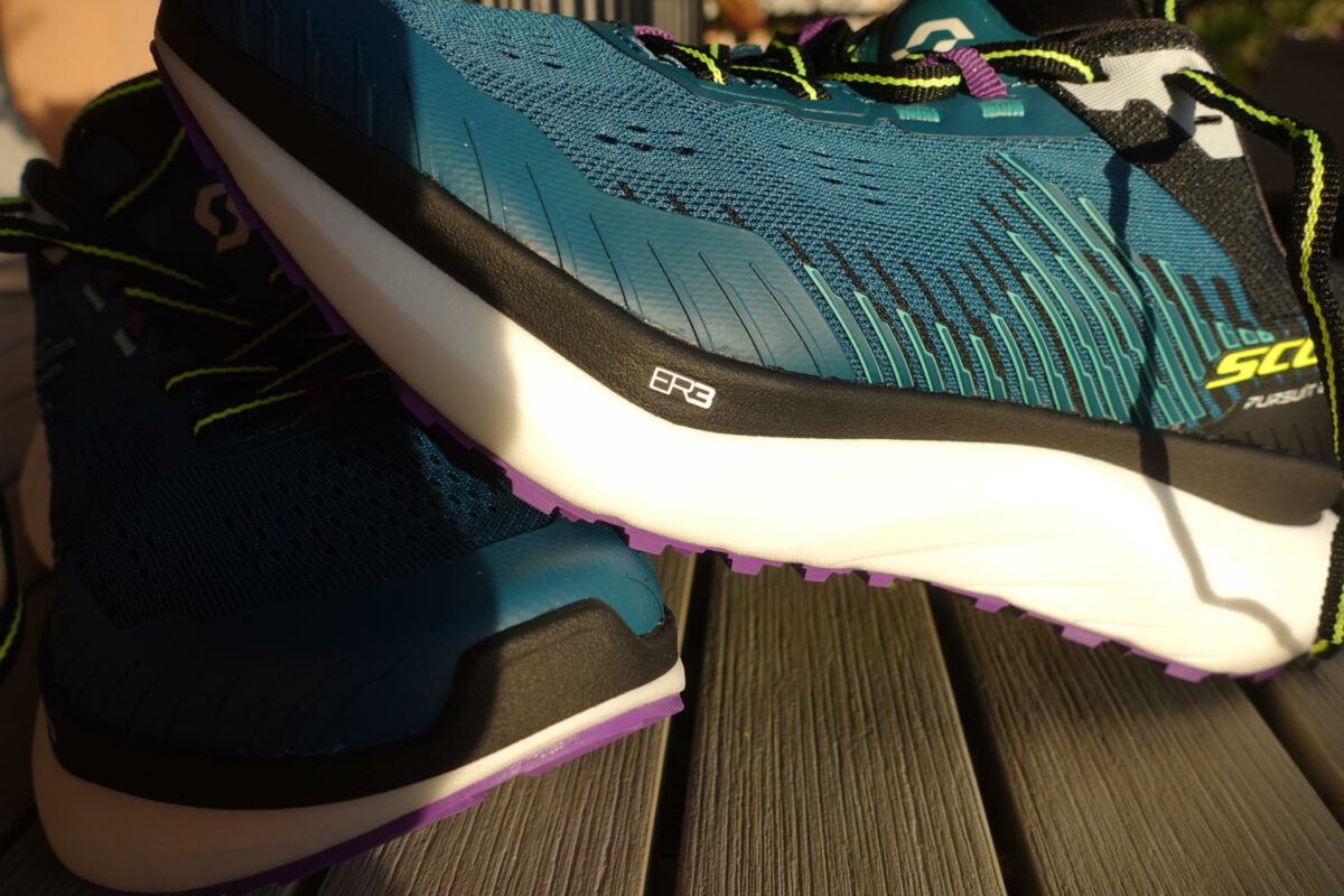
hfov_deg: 61.9
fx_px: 1120
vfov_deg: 43.6
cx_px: 672
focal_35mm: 30
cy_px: 448
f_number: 4
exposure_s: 1/400
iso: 80
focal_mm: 11.7
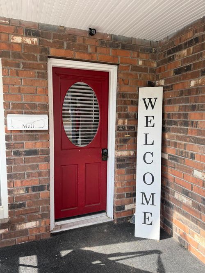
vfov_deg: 71.6
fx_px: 190
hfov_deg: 56.8
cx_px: 102
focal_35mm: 24
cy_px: 136
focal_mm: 6.76
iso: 80
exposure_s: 1/426
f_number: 1.78
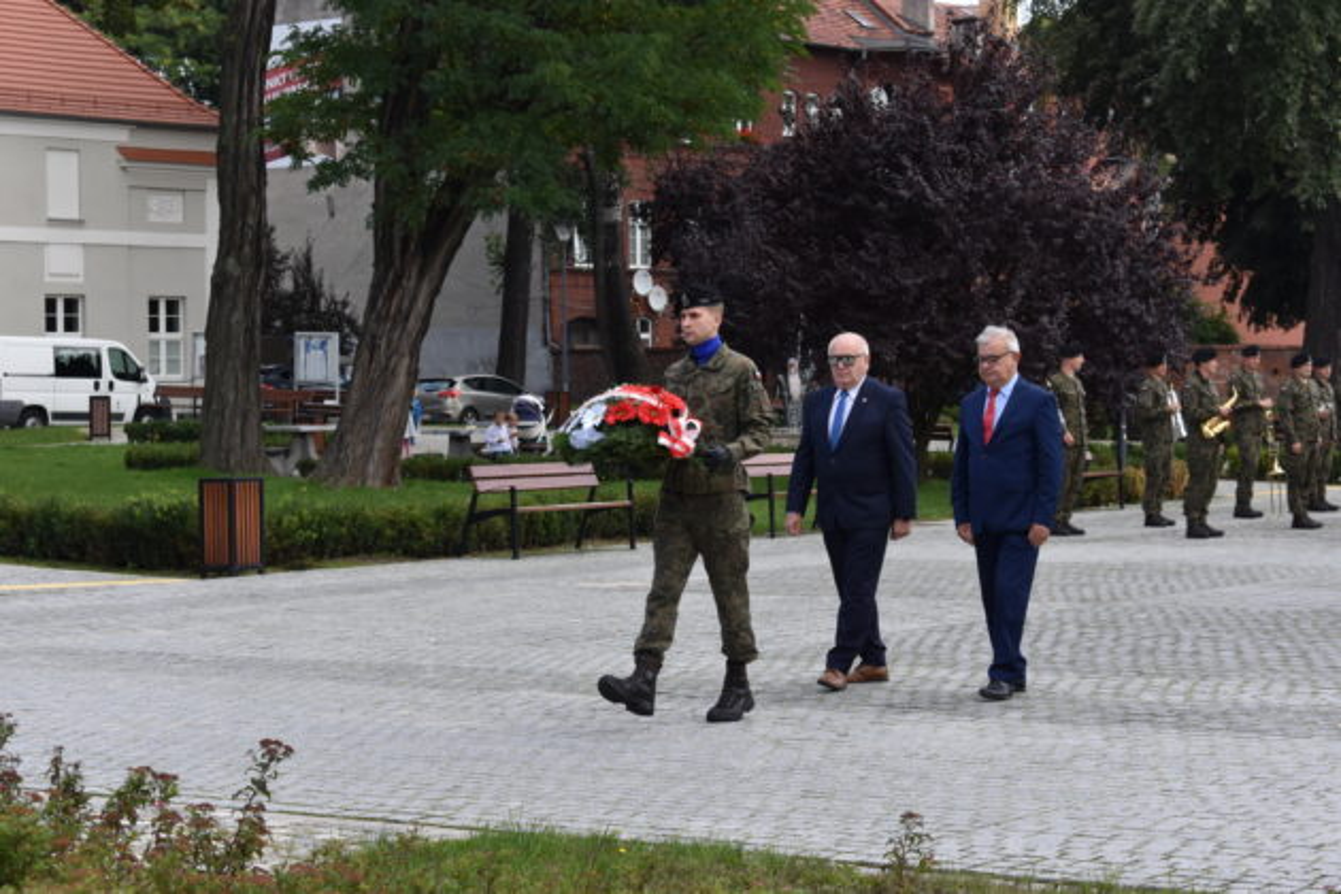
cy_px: 447
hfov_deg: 24.6
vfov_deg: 16.6
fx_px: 3073
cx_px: 670
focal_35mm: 82
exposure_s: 1/500
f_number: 8
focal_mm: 55
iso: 450
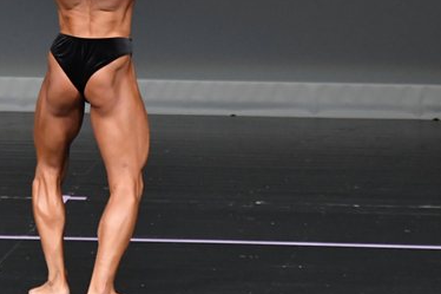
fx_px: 9514
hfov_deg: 2.7
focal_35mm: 777
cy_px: 74
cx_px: 95
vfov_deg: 1.8
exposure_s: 1/400
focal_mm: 250
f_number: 5.6
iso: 4000
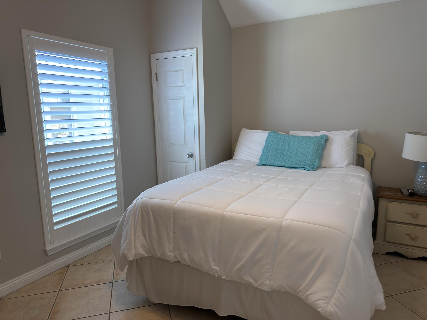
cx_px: 214
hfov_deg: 71.6
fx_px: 296
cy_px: 160
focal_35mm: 24
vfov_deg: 56.8
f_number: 1.78
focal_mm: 6.76
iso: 160
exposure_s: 1/148
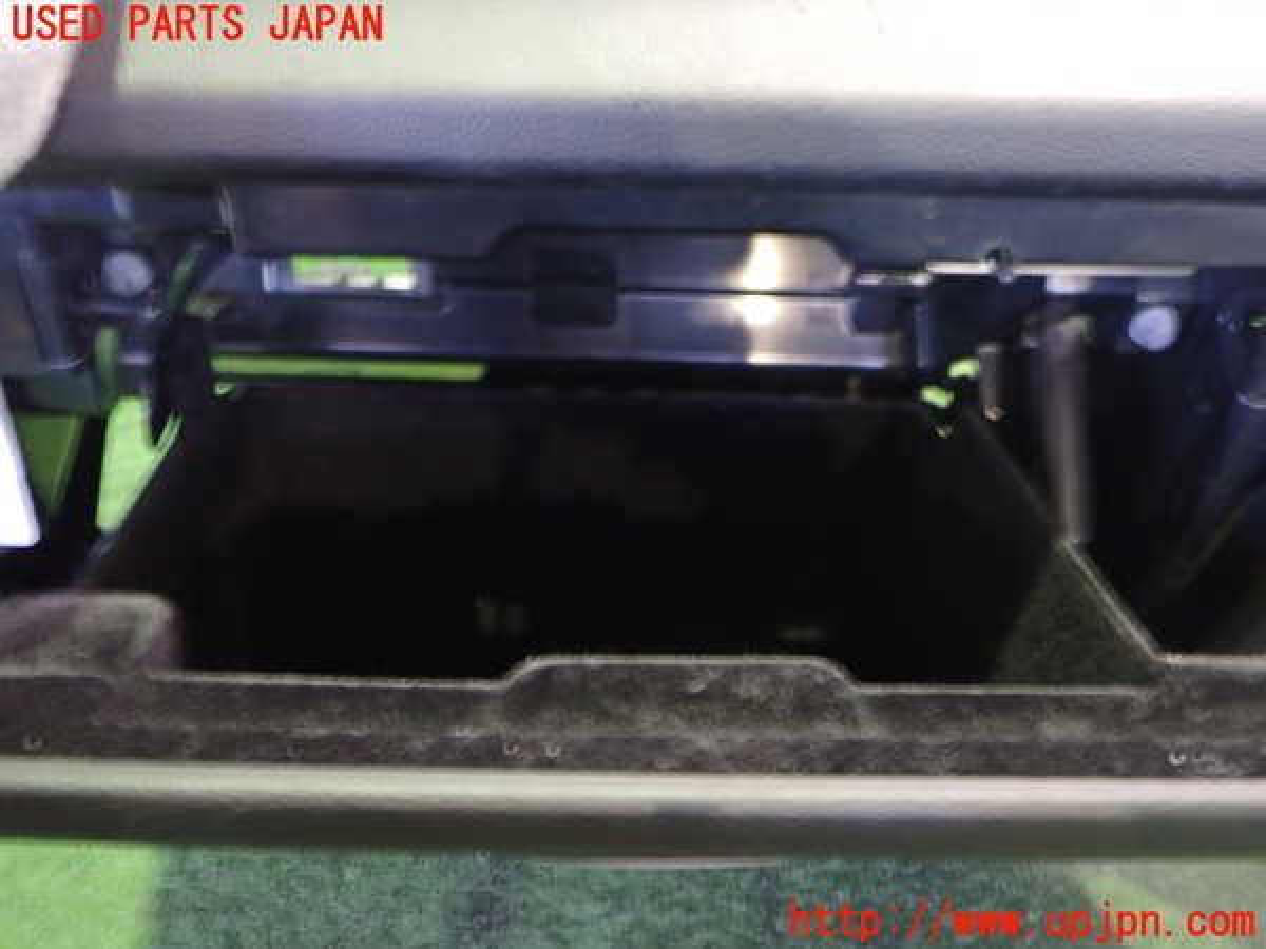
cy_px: 474
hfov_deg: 60.0
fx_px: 1097
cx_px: 633
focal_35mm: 30
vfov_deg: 46.8
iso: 800
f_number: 2.3
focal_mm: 5.4
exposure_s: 1/8
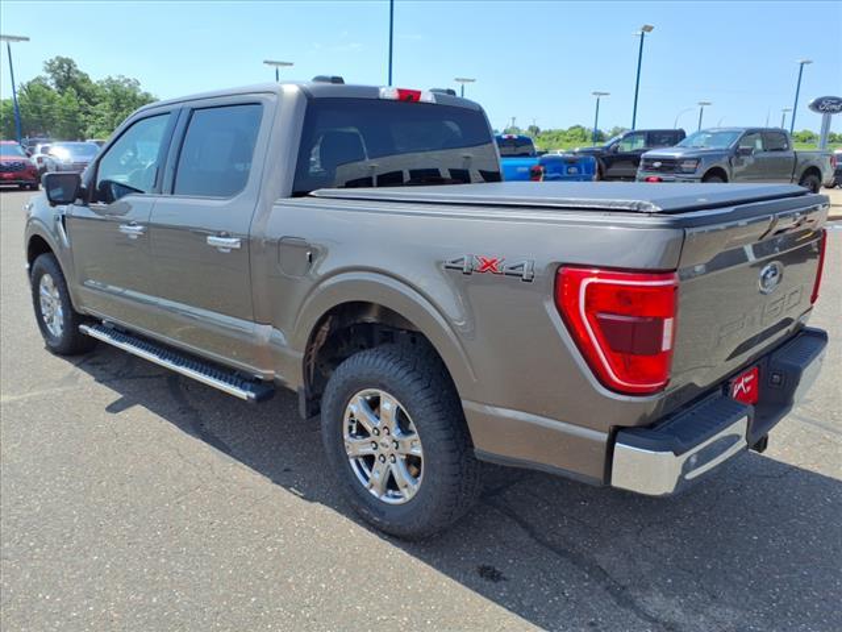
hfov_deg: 65.3
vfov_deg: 51.4
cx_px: 421
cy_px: 316
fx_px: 657
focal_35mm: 27
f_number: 1.9
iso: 40
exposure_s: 1/2000
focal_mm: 3.58
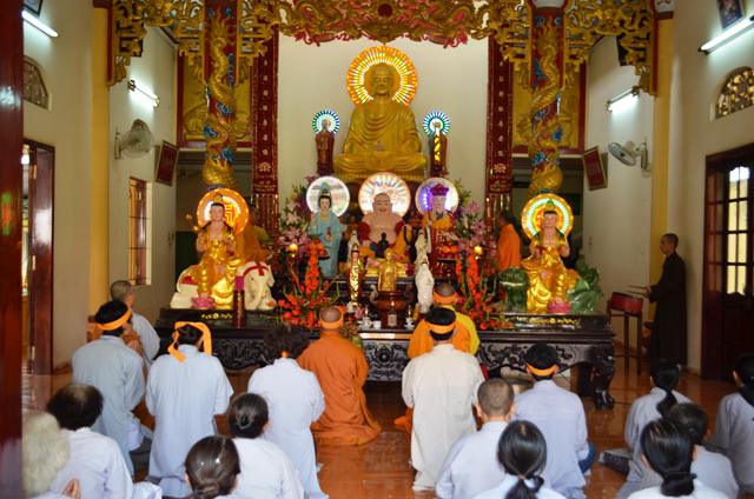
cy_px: 250
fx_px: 815
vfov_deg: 34.1
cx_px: 377
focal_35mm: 39
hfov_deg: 49.6
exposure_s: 1/60
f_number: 4.2
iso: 280
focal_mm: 26
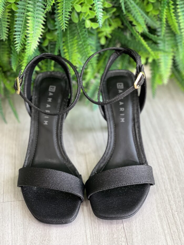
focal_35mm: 77
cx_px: 92
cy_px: 122
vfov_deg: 25.3
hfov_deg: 19.1
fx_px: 546
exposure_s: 1/40
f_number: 2.8
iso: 250
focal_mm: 9
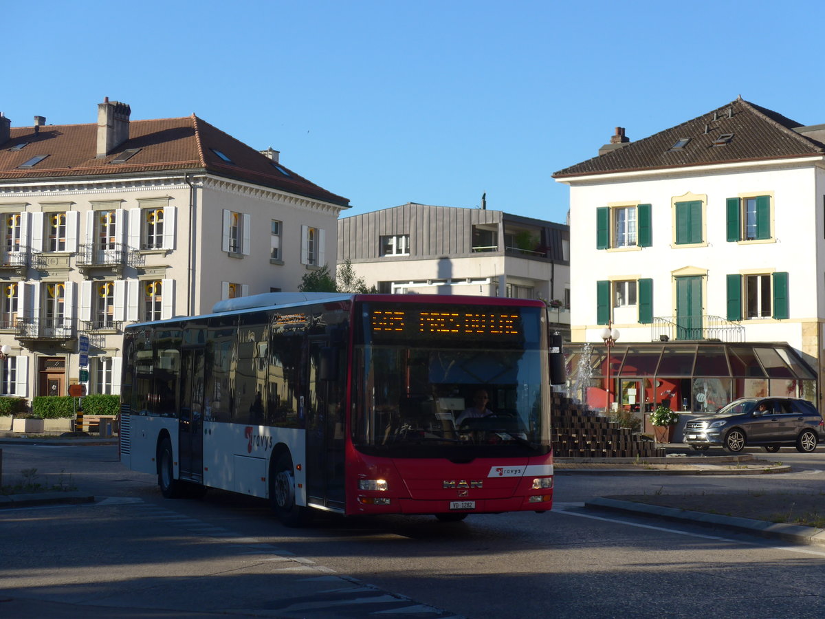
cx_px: 412
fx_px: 1764
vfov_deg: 19.9
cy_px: 310
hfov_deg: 26.3
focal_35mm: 74
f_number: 4.2
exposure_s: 1/500
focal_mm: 15
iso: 80
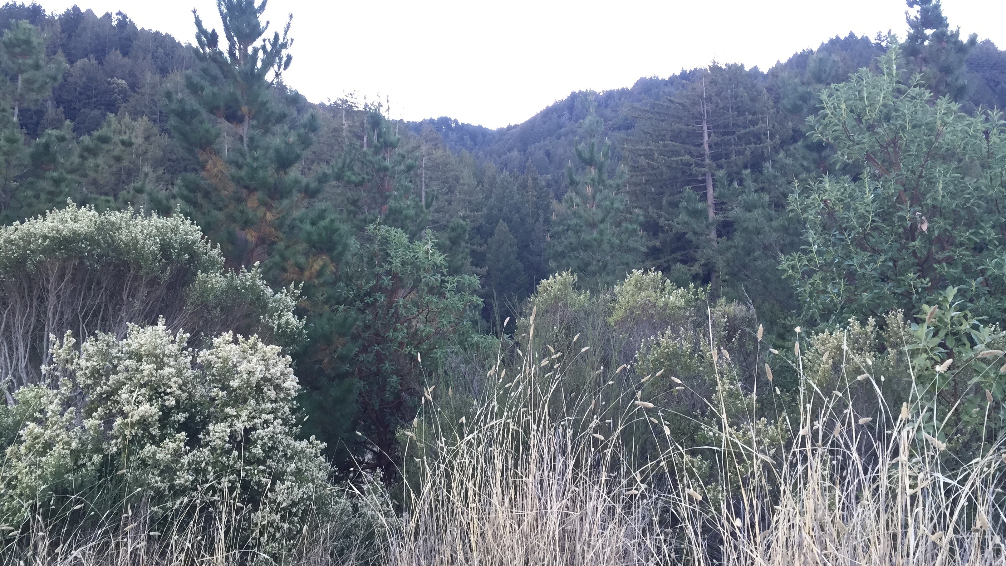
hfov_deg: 61.0
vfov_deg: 36.5
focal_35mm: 32
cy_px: 209
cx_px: 503
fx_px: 854
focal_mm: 4.15
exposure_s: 1/30
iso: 32
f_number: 2.2
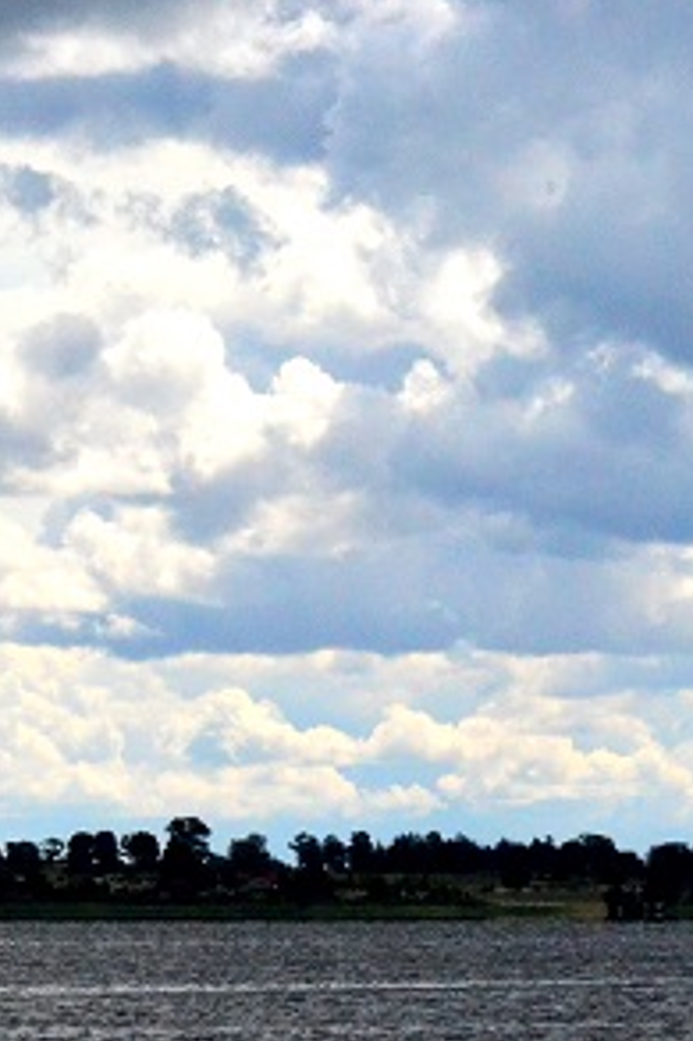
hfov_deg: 3.8
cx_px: 263
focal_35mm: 358
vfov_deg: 5.8
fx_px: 10349
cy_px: 274
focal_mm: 70
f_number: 16
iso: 3200
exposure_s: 1/4000
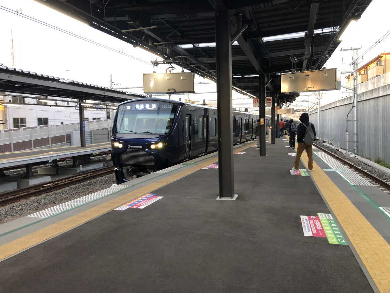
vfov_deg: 48.2
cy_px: 146
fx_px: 327
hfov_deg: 61.7
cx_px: 195
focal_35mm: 29
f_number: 1.8
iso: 25
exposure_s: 1/30
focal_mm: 3.99
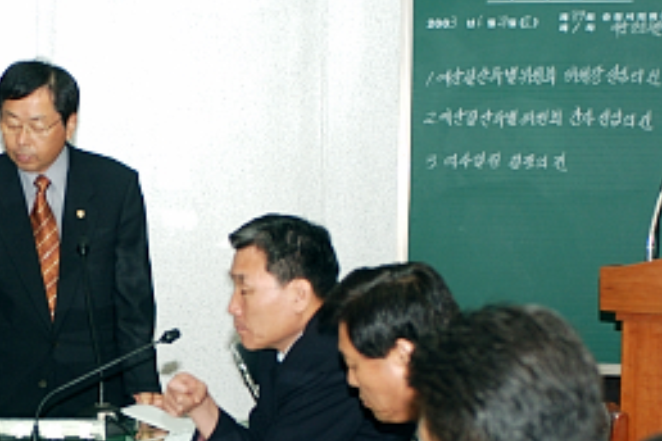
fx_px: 3075
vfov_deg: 8.2
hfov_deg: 12.2
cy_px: 417
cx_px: 67
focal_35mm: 167
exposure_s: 1/60
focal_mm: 45
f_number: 3.5
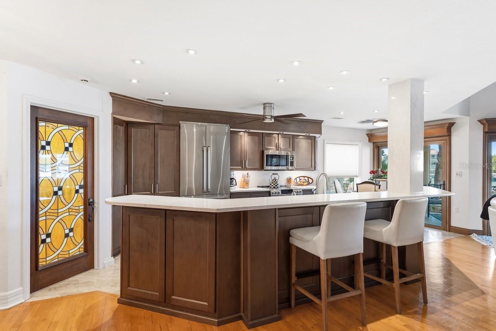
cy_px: 166
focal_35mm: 19
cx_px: 248
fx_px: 262
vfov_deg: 64.6
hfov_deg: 86.9
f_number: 8
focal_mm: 19
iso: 400
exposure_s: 1/3
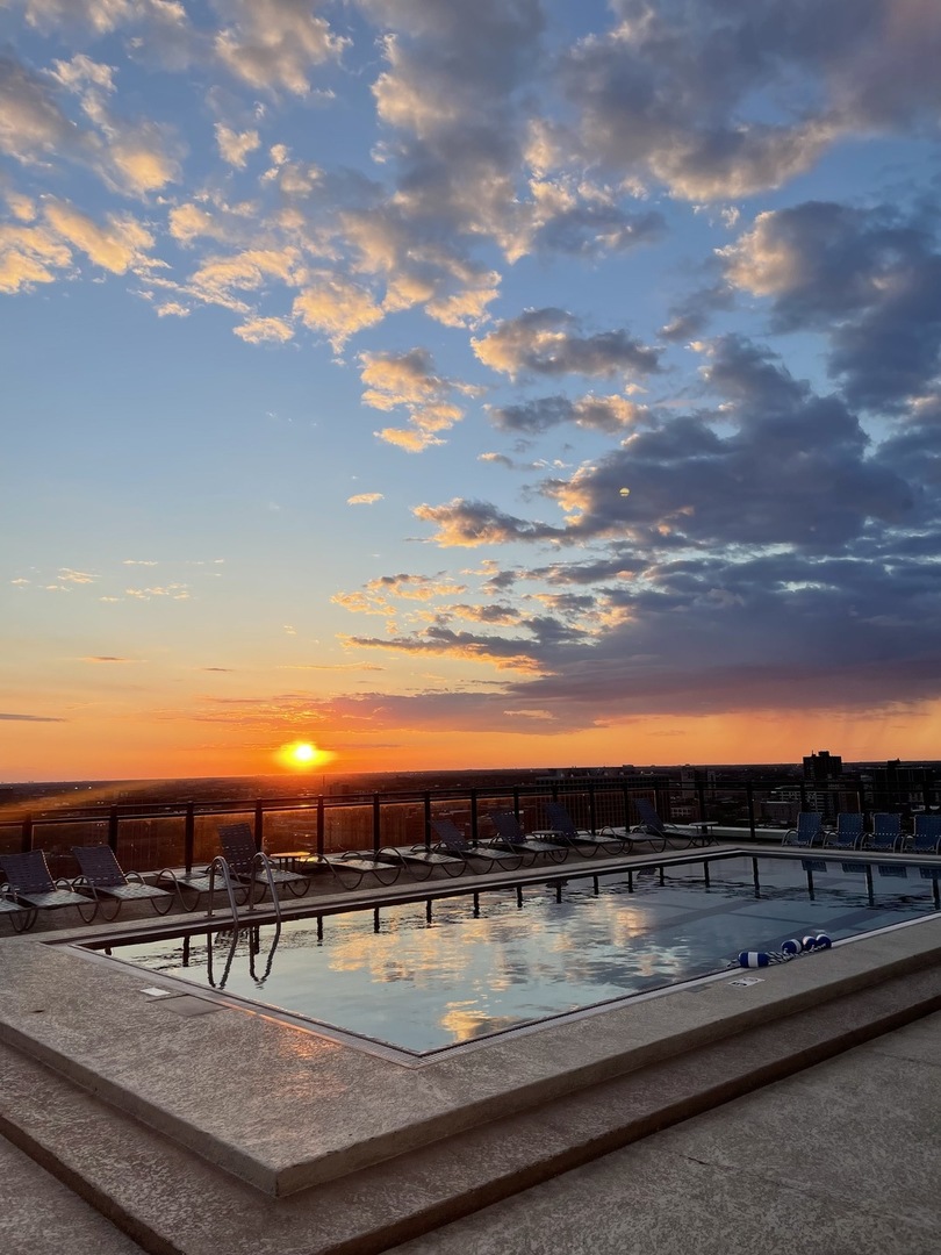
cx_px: 470
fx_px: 942
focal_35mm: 26
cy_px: 628
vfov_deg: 67.3
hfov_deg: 53.1
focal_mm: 4.2
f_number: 1.6
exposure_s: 1/947
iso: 32
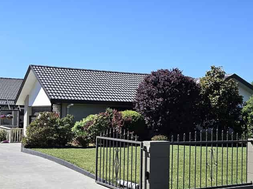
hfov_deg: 71.6
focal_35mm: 24
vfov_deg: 56.7
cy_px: 98
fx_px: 175
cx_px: 122
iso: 25
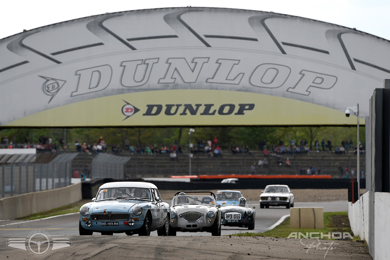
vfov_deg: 4.6
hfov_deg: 6.9
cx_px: 195
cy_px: 130
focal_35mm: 300
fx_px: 3249
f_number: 3.5
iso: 100
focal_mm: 200
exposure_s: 1/1000
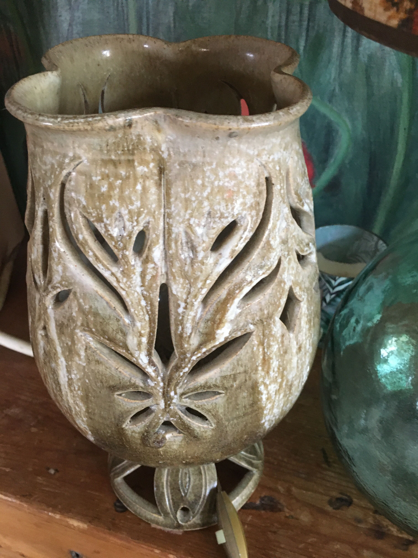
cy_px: 279
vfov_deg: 61.7
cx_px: 209
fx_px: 467
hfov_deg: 48.2
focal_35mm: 29
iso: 200
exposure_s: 1/17
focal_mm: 4.15
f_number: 2.2
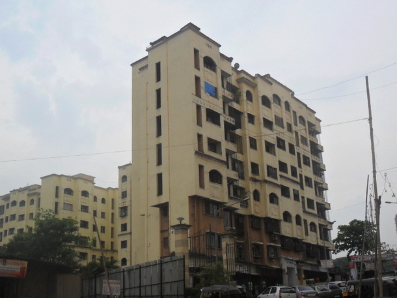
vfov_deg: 34.2
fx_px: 481
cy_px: 184
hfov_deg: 44.7
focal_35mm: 42
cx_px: 172
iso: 100
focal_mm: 5.7
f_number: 3.7
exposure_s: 1/90
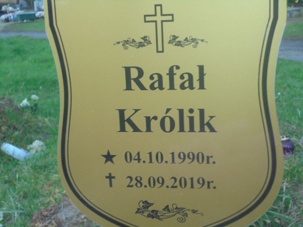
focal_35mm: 56
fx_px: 490
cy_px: 114
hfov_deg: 34.3
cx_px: 152
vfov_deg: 26.1
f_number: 5.2
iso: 100
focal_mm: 10.1
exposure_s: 1/80
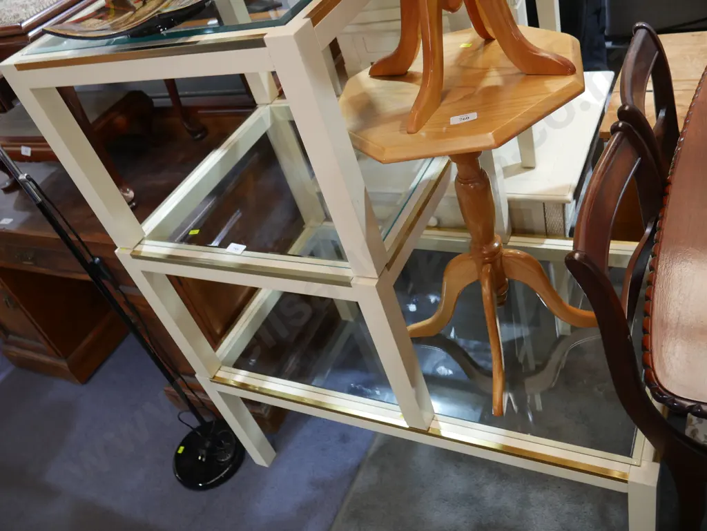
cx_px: 354
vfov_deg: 44.2
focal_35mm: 32
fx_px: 654
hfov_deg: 56.8
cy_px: 266
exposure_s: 1/60
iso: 640
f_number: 3.6
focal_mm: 16
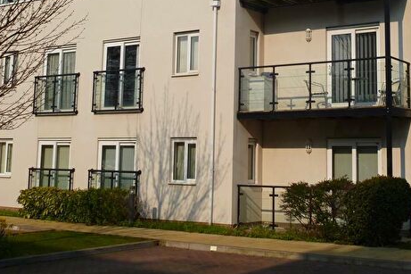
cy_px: 42
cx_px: 260
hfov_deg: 33.2
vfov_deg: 22.2
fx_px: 685
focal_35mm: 60
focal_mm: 6.8
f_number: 3.8
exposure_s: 1/2000
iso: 100
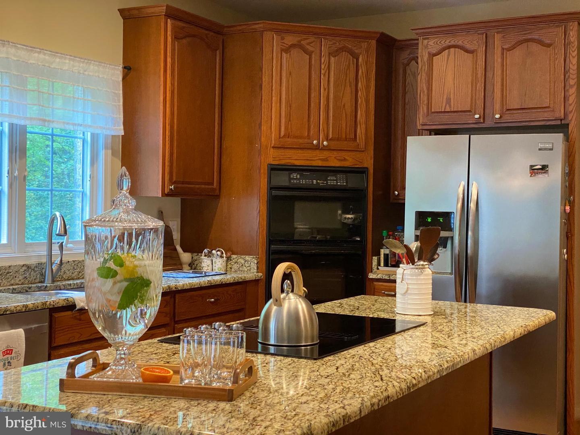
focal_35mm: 52
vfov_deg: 28.0
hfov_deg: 36.8
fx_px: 871
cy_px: 218
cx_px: 290
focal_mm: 6
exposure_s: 1/60
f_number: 2
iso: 400
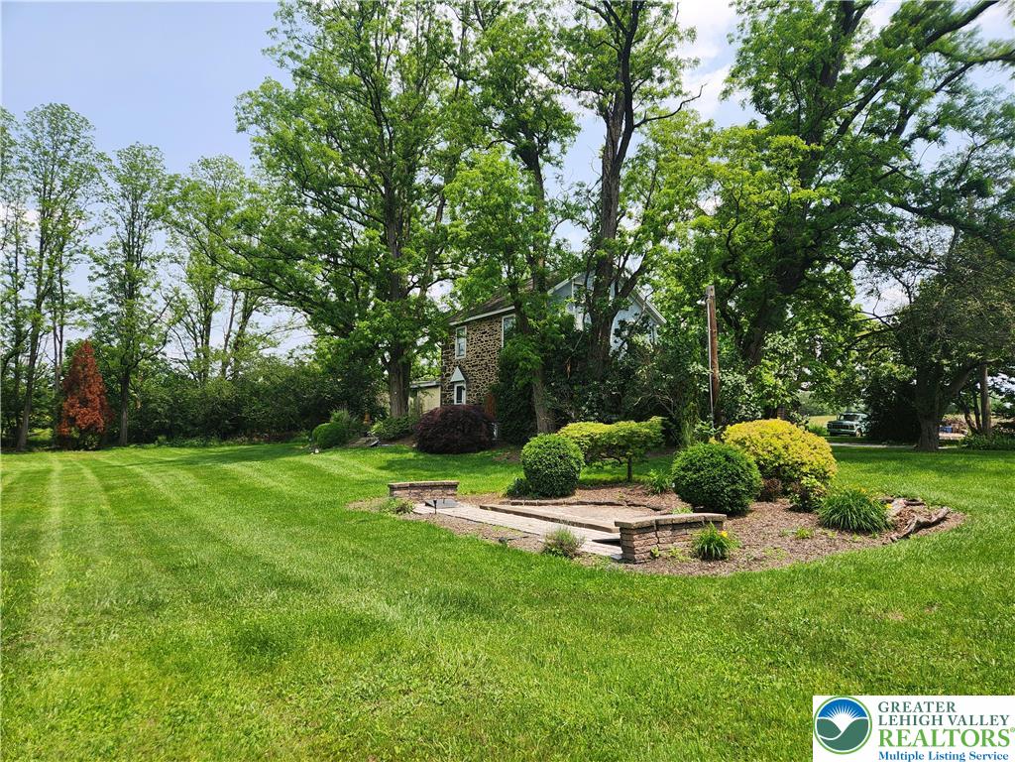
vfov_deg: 58.9
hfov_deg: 73.9
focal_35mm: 23
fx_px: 674
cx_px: 508
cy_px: 381
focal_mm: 5.4
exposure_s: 1/1139
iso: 20
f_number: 1.8
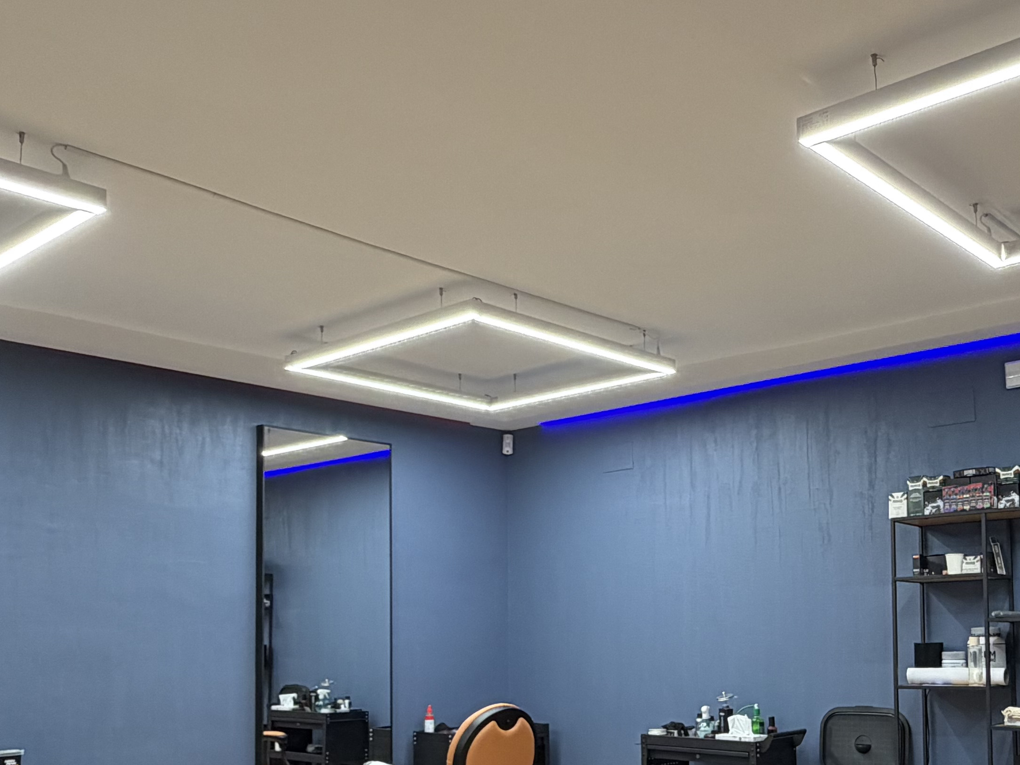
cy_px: 571
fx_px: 1090
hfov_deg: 49.3
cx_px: 675
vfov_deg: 37.7
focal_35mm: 37
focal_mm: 2.22
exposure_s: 1/100
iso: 160
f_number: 2.2
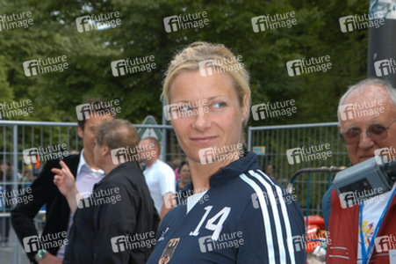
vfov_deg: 13.8
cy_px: 132
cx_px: 198
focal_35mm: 99
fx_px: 1088
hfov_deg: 20.6
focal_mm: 66
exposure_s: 1/125
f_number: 11
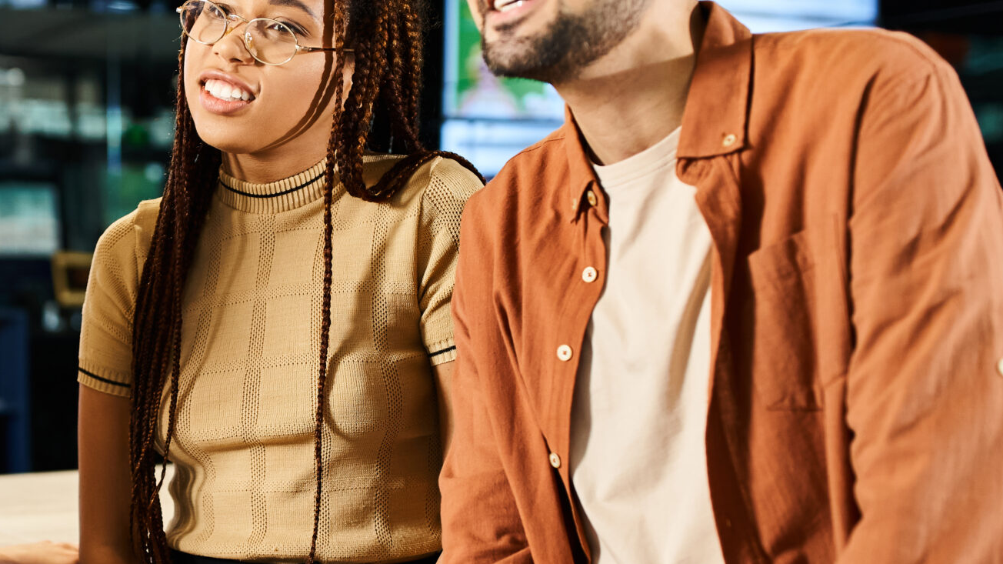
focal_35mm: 72
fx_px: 1915
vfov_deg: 16.7
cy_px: 374
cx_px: 184
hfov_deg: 28.6
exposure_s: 1/250
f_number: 2
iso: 1000
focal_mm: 35
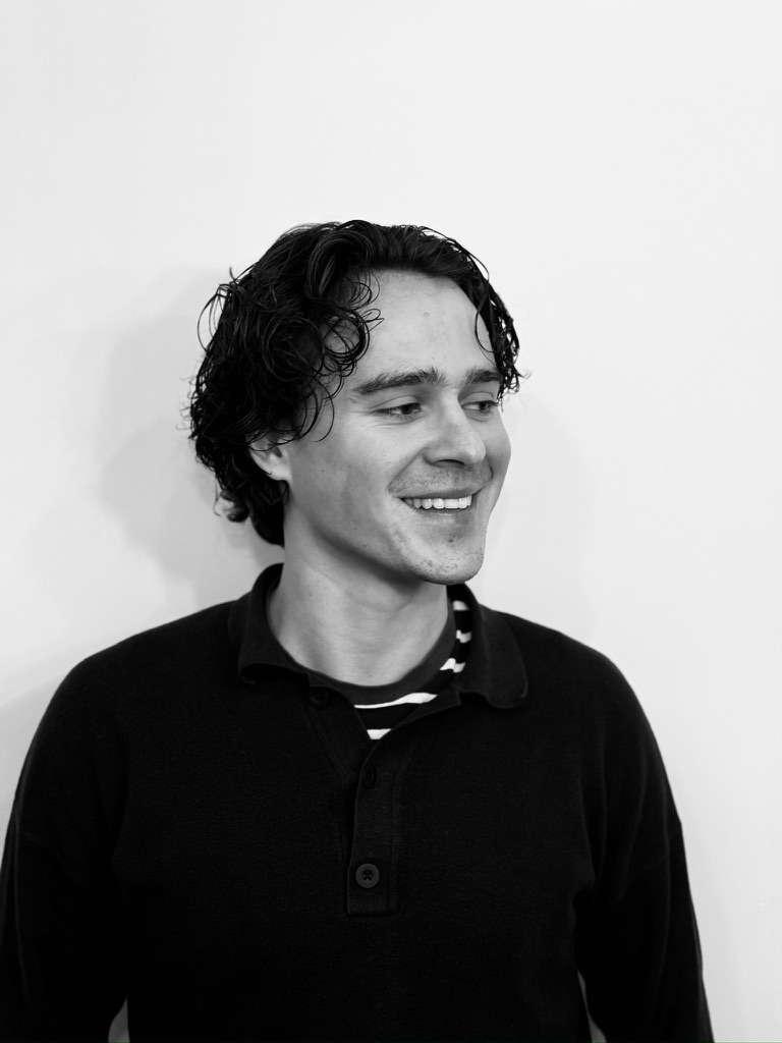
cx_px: 391
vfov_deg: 39.7
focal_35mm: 48
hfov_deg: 30.3
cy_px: 522
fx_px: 1446
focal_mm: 6.76
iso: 160
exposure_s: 1/50
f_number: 1.78
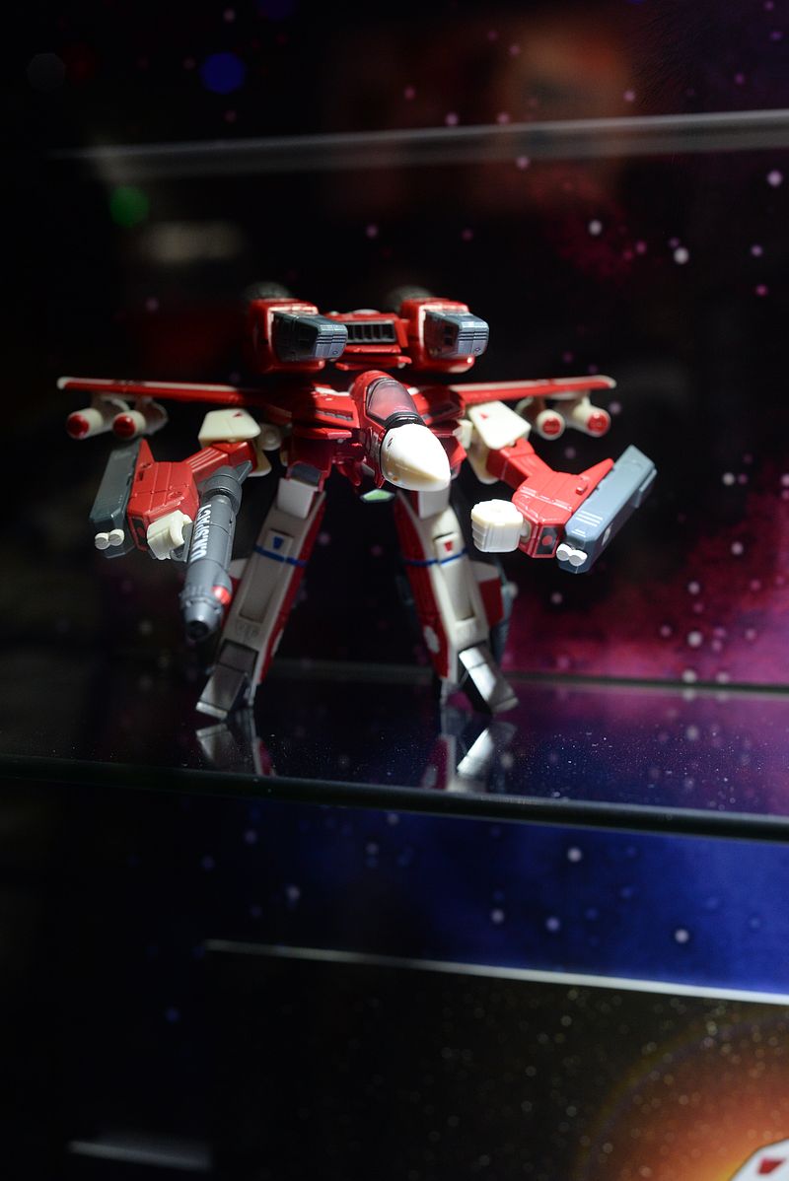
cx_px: 394
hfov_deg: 27.0
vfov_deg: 39.6
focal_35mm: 50
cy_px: 590
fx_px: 1642
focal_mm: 50
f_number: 5.6
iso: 2000
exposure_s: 1/160
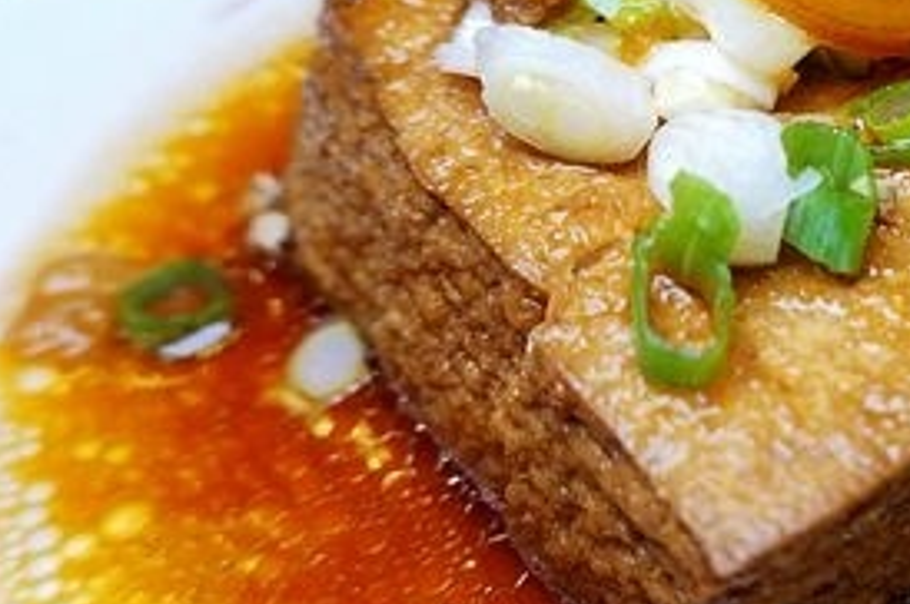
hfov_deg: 33.0
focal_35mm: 57
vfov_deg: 23.2
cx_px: 850
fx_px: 1439
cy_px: 85
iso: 125
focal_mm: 9
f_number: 2.8
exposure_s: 1/100
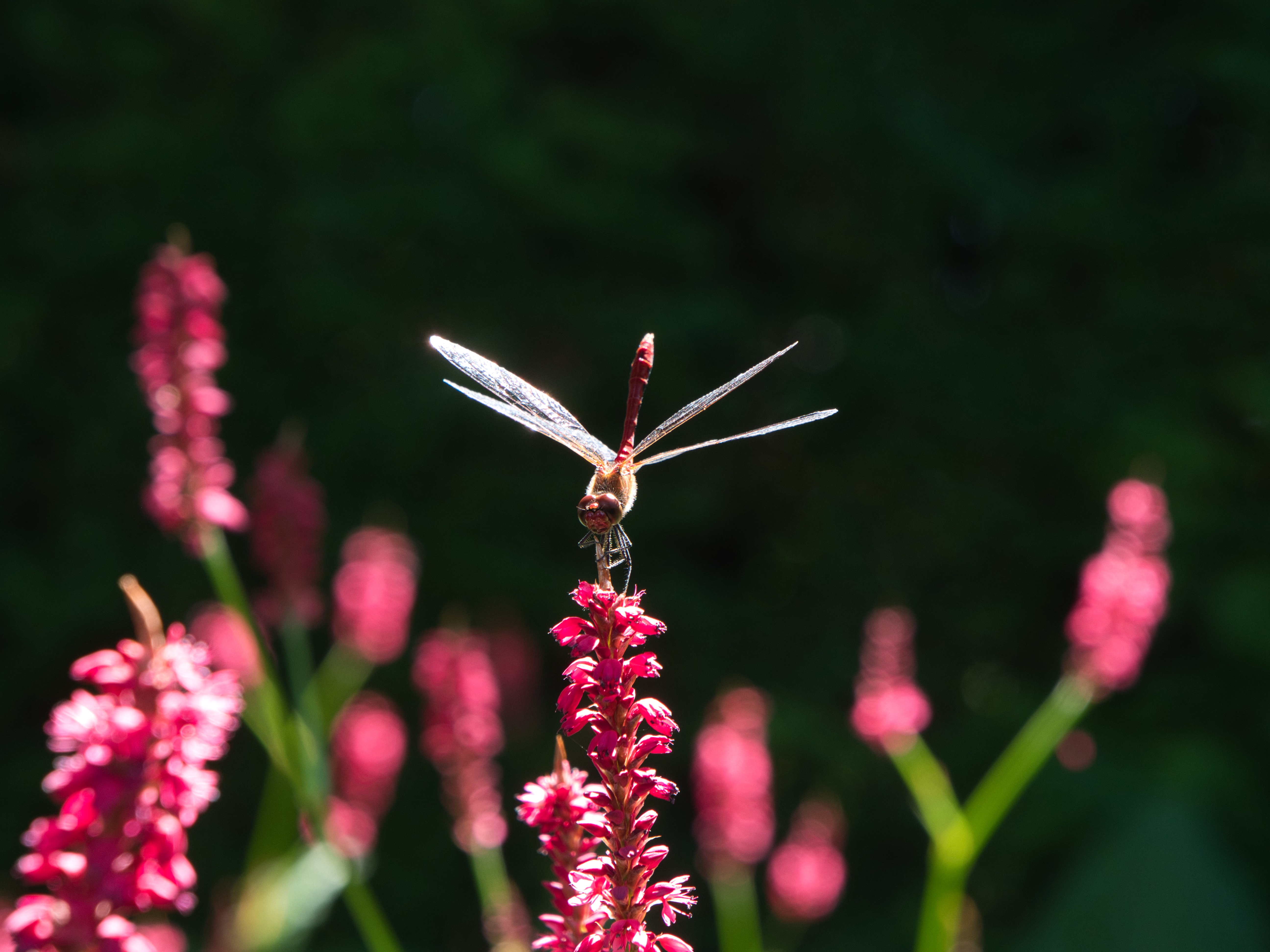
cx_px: 635
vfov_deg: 12.0
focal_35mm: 124
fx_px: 4549
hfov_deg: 15.9
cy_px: 476
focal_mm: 60
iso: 400
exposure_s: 1/125
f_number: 6.3
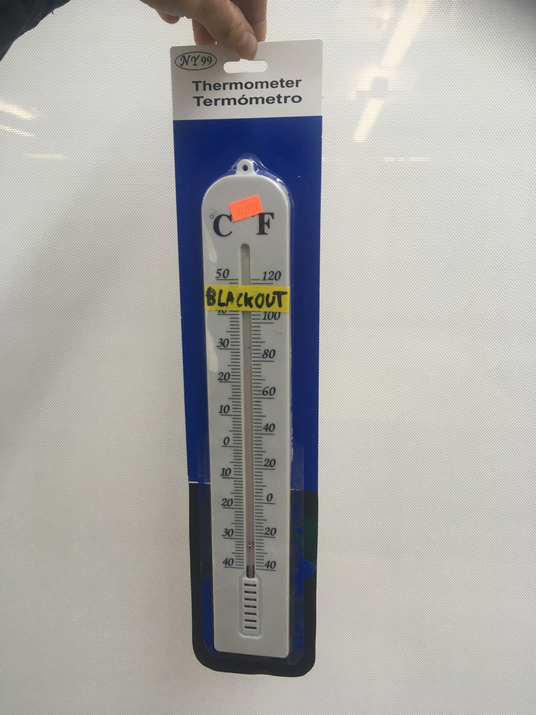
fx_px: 599
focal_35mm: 29
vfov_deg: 61.7
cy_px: 358
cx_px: 268
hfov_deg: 48.2
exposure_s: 1/30
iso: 25
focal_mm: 4.15
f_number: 2.2
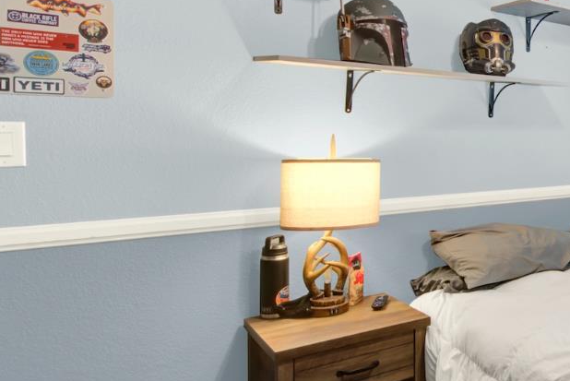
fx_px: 539
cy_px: 138
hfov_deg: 44.7
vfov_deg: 38.6
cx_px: 603
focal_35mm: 34
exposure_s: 1/2
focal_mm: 14
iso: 100
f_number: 14
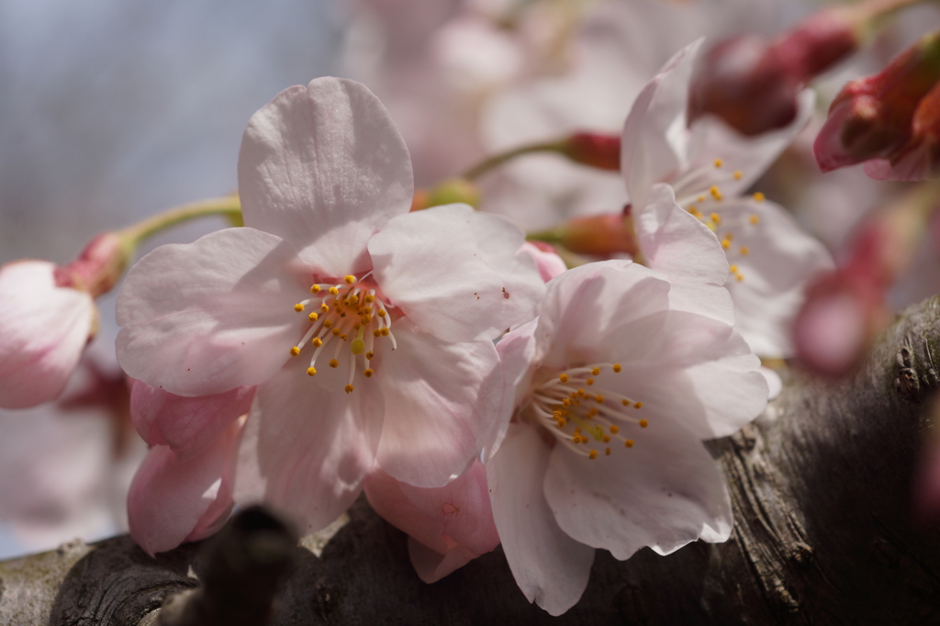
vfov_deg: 18.2
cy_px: 313
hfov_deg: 27.0
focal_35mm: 75
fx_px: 1958
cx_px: 470
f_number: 5.6
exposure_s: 1/500
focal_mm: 50
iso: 100
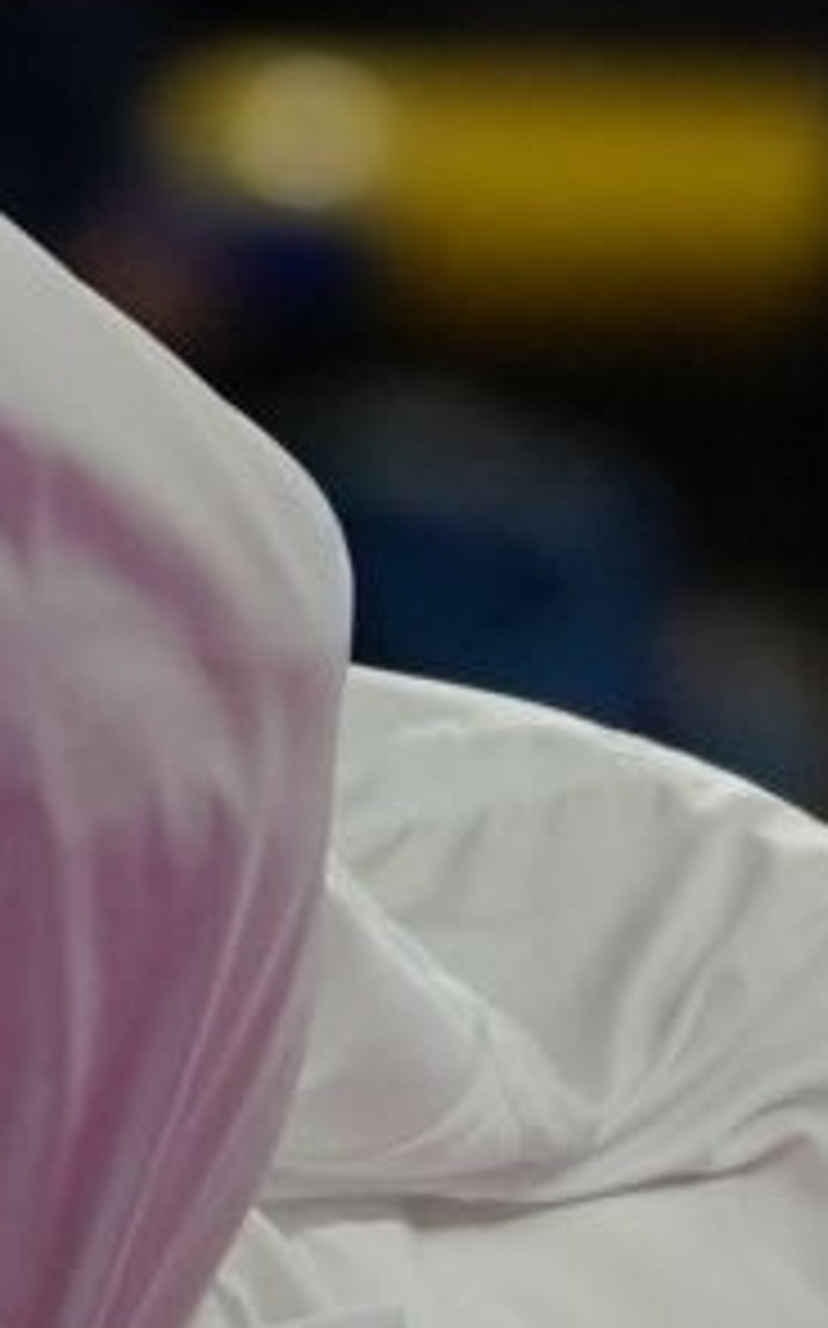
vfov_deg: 1.1
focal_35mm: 1846
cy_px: 837
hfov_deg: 0.7
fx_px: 66748
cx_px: 441
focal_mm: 198
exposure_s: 1/1000
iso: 1000
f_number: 2.8
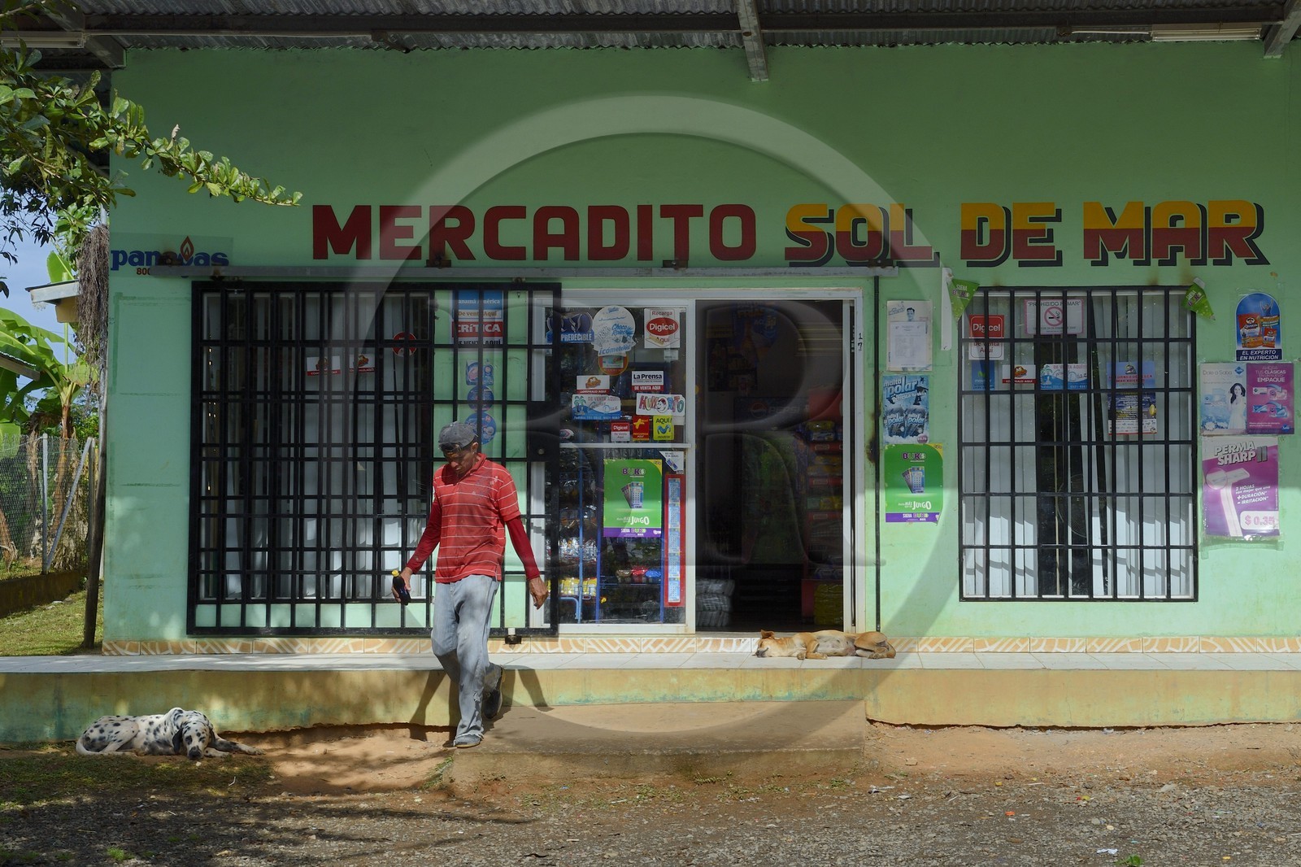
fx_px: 2168
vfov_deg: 22.6
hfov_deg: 33.4
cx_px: 650
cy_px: 434
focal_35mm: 60
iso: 200
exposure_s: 1/250
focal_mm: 60
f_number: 16
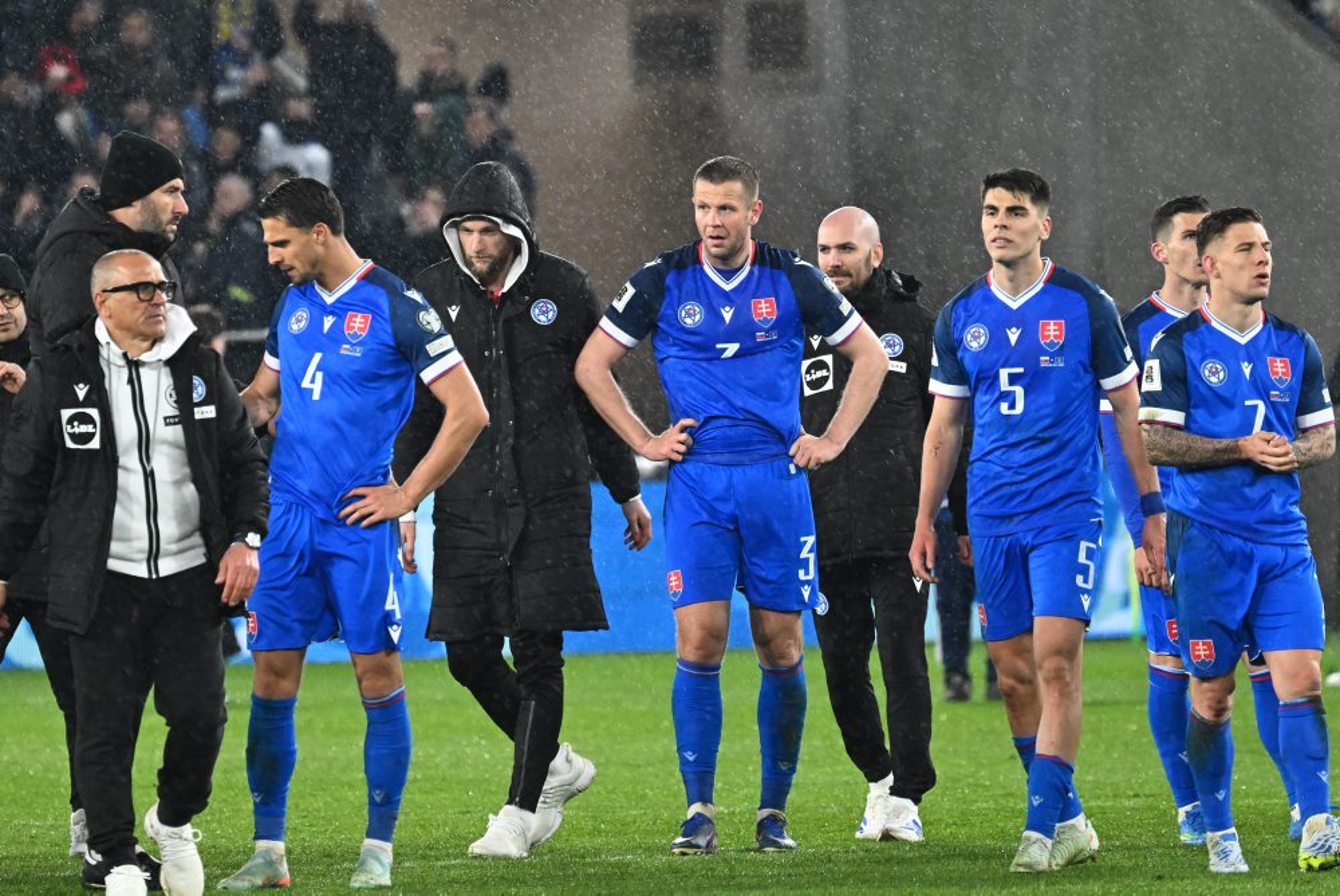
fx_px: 14897
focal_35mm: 400
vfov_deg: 3.4
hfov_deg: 5.2
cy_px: 448
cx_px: 670
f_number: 6.3
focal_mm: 400
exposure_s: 1/640
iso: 4000
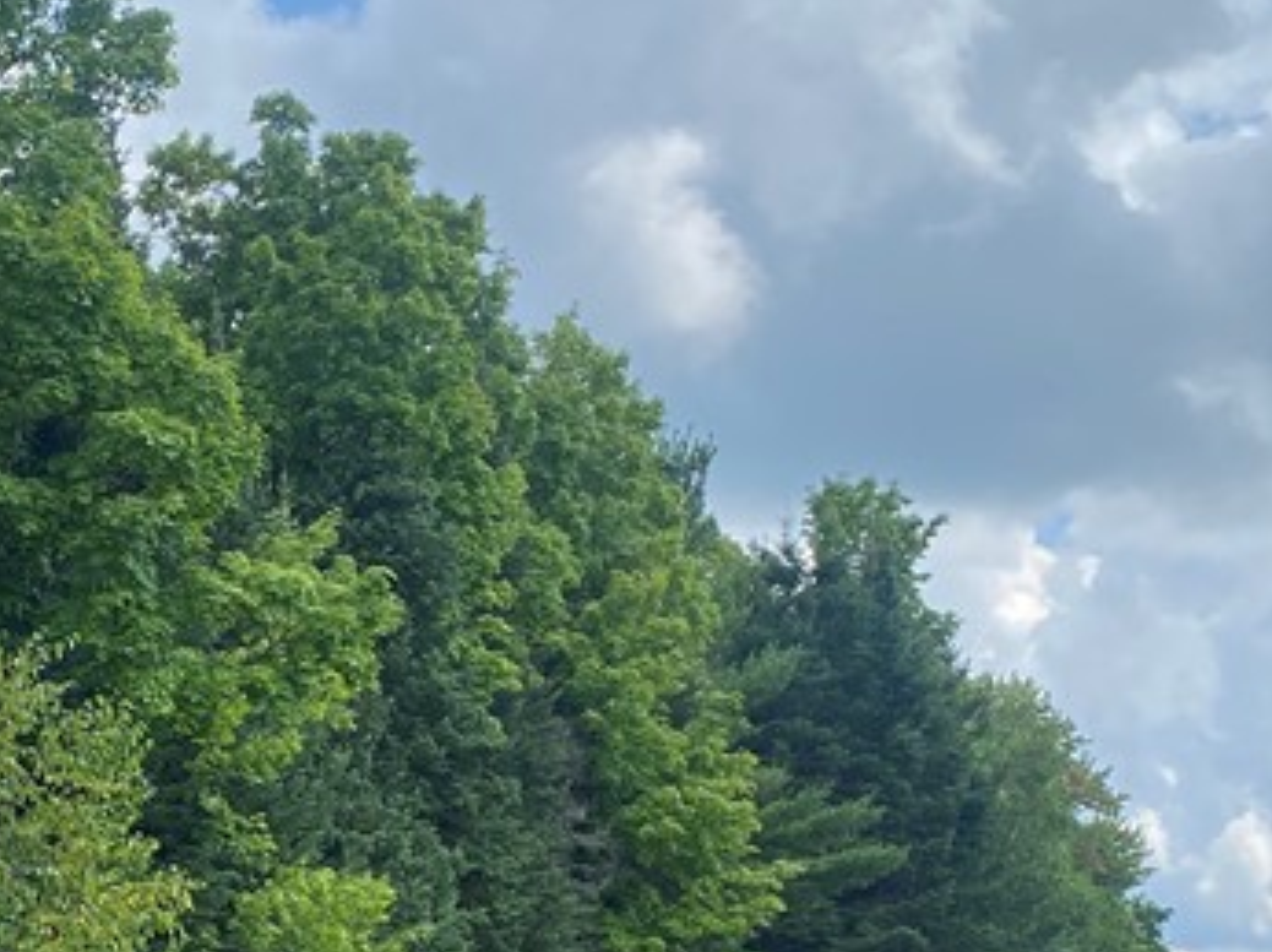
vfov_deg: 18.7
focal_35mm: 77
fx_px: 2827
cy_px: 926
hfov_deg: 24.3
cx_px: 15
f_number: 1.8
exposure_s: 1/1484
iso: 32
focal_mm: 4.25
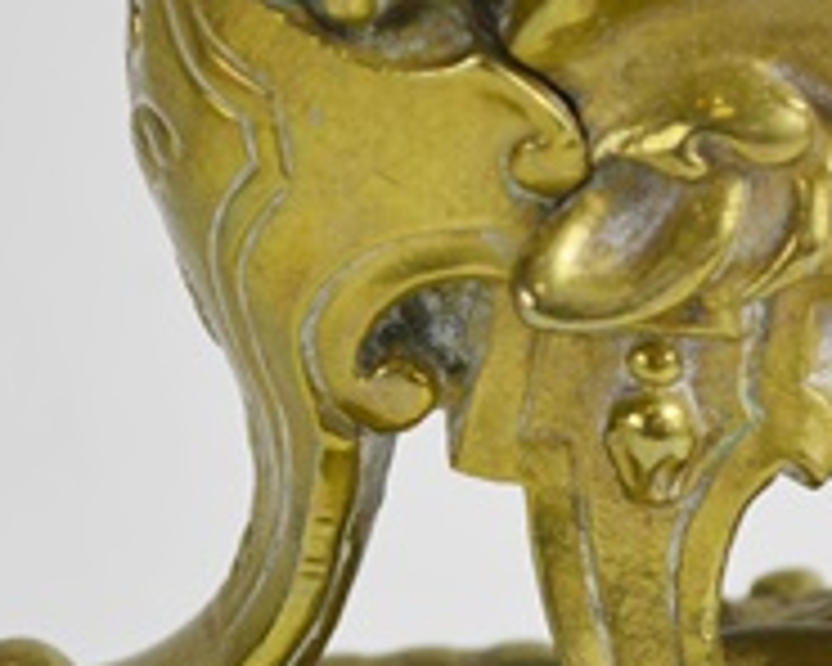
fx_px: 6194
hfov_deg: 7.7
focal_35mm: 252
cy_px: 477
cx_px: 535
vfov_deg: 6.1
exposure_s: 1/125
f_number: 5.6
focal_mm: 55
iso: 280
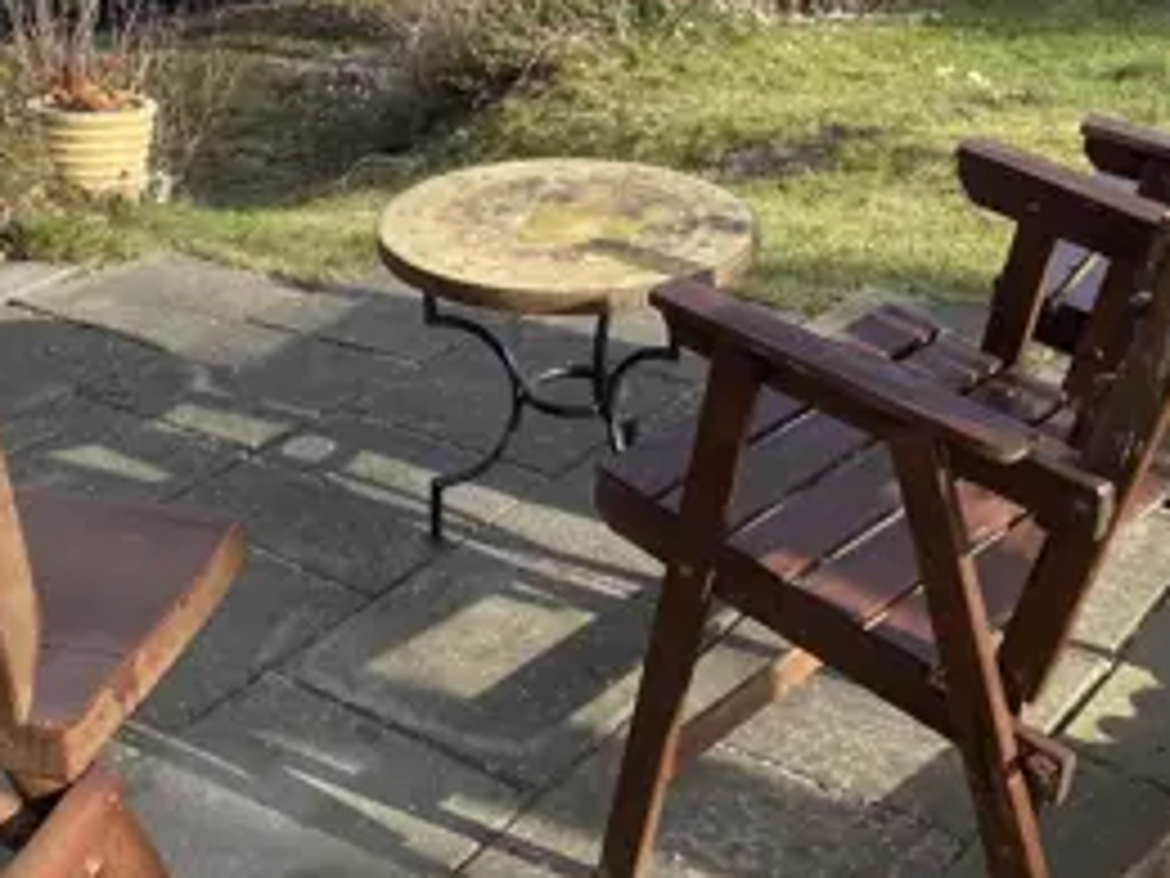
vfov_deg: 23.3
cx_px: 392
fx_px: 2028
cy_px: -14
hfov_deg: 31.9
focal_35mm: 60
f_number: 1.8
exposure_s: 1/1629
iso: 32
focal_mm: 4.25
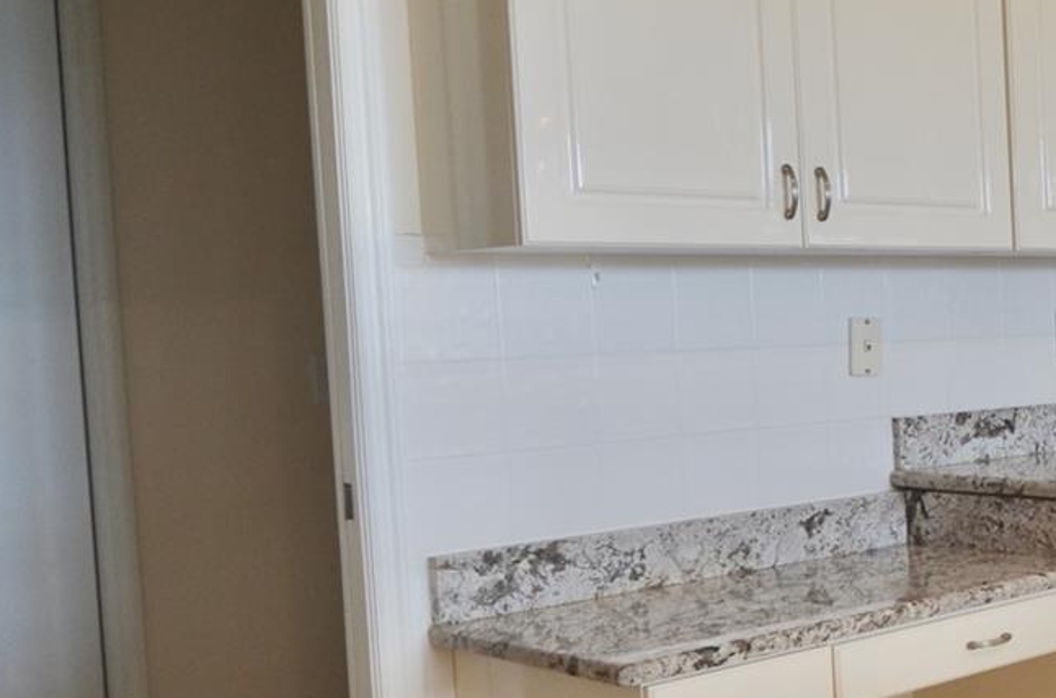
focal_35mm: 48
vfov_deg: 27.8
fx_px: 1411
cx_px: 1244
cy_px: 407
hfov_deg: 33.8
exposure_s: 1/80
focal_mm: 13
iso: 400
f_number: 4.5
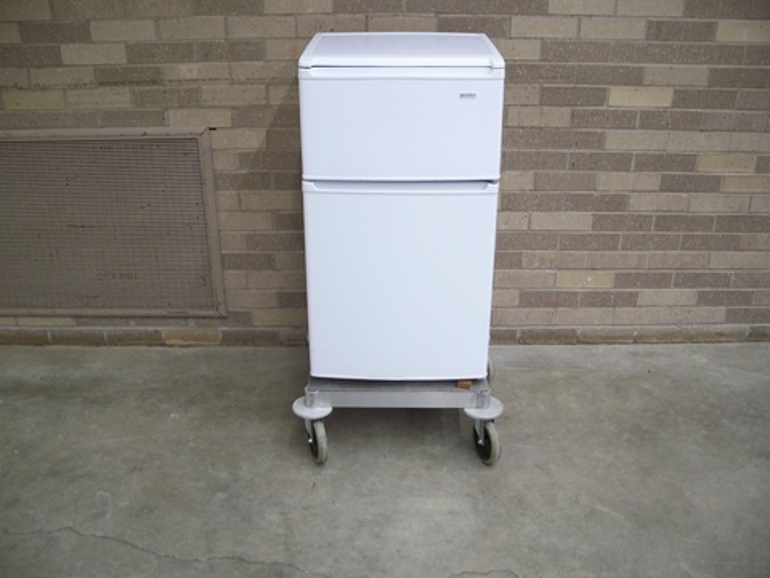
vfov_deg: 38.7
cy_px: 289
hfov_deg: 50.1
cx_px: 385
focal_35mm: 37
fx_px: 823
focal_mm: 7.8
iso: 200
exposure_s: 1/20
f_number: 2.8
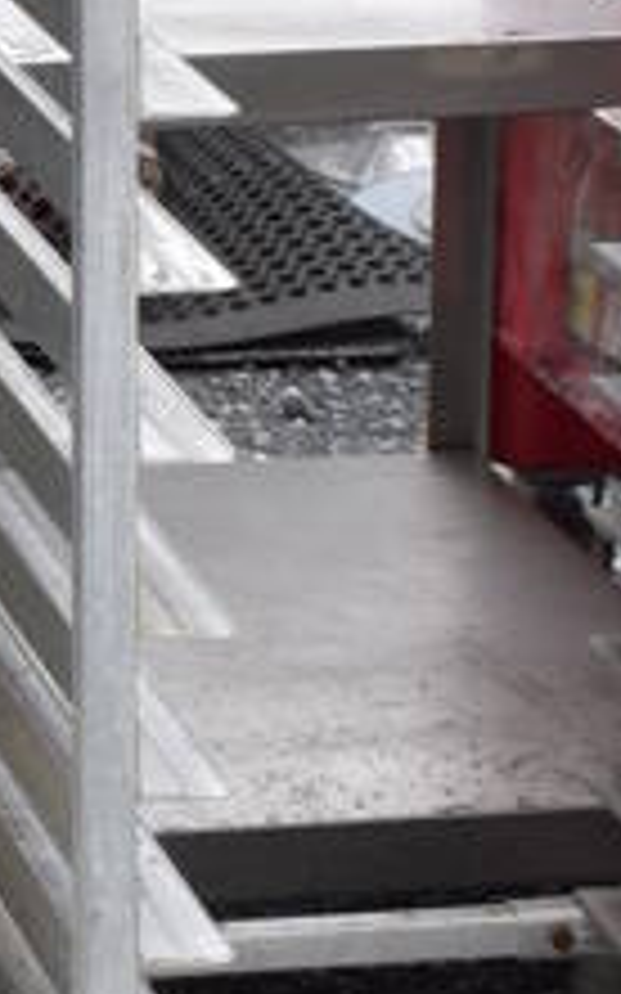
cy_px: 56
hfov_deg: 6.5
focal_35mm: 196
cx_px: -666
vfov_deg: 10.6
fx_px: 5314
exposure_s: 1/250
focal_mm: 31
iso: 200
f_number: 8
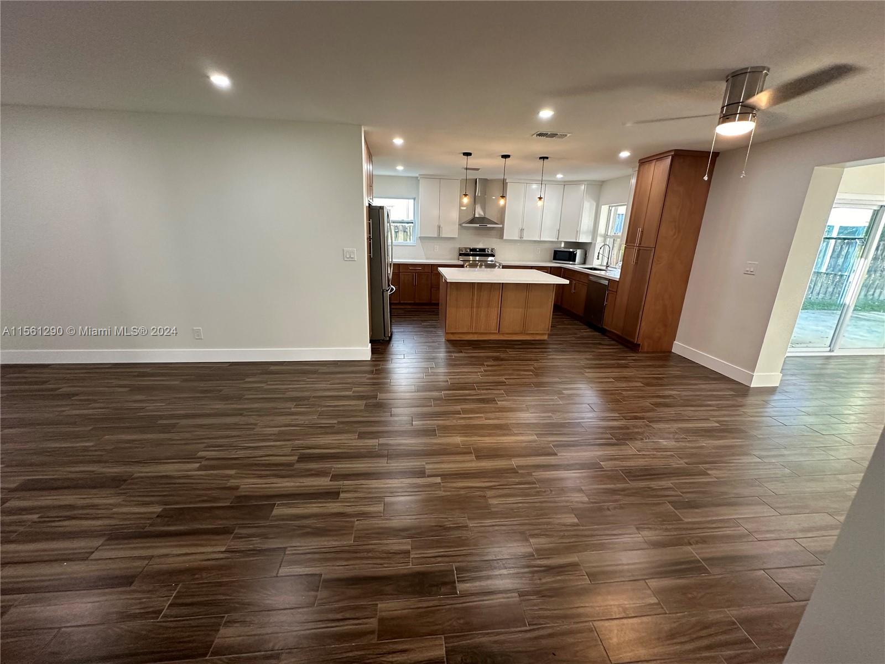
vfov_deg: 85.7
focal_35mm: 14
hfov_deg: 102.1
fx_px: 358
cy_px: 332
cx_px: 442
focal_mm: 2.22
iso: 320
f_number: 2.2
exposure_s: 1/120
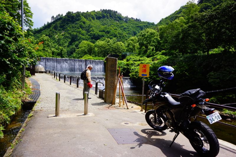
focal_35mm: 30
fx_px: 197
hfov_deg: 61.9
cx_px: 118
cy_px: 78
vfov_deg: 43.6
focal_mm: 20
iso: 100
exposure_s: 1/250
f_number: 8
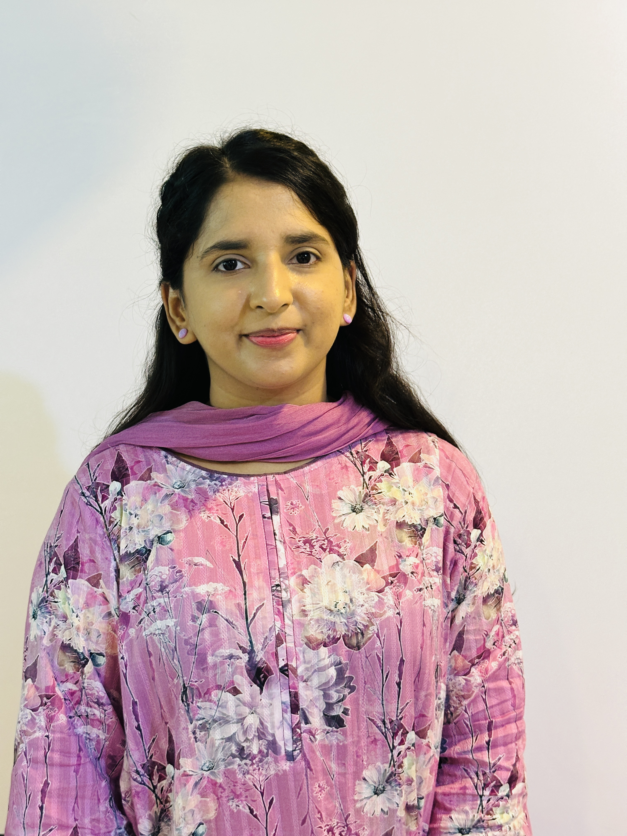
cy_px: 418
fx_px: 1159
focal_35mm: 48
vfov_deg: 39.7
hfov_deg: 30.3
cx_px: 314
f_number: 1.78
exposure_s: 1/33
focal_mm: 6.86
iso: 250
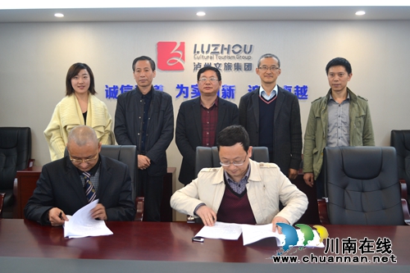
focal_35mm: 44
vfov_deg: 30.8
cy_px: 136
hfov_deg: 45.0
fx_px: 495
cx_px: 205
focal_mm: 29
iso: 400
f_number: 4.5
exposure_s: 1/25
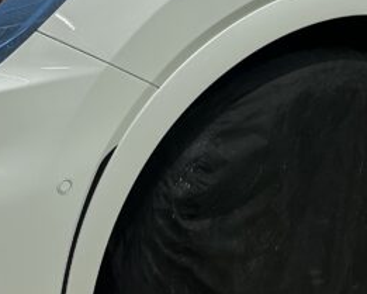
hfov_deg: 20.8
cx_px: 210
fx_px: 1000
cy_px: 60
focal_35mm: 92
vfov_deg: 16.6
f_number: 1.78
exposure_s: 1/337
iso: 80
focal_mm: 6.86
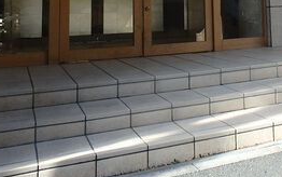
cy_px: -36
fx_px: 392
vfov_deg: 23.2
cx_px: 223
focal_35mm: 51
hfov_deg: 38.2
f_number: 3.5
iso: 125
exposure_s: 1/200
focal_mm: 3.7
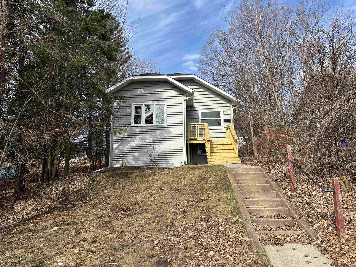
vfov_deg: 53.1
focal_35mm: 26
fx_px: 267
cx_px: 178
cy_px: 134
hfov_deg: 67.3
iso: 50
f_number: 1.6
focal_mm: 5.96
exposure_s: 1/1845
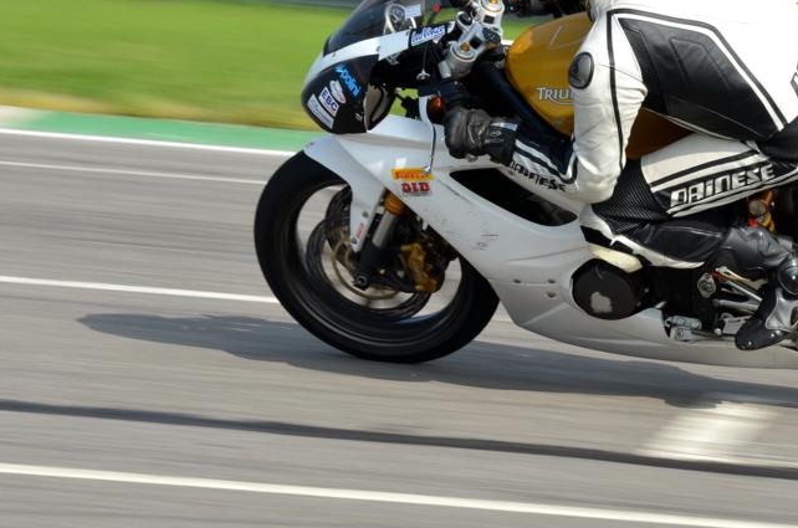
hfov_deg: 6.6
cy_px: 116
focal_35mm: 311
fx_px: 6878
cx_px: 579
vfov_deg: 4.4
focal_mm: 130
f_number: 13
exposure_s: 1/200
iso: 220
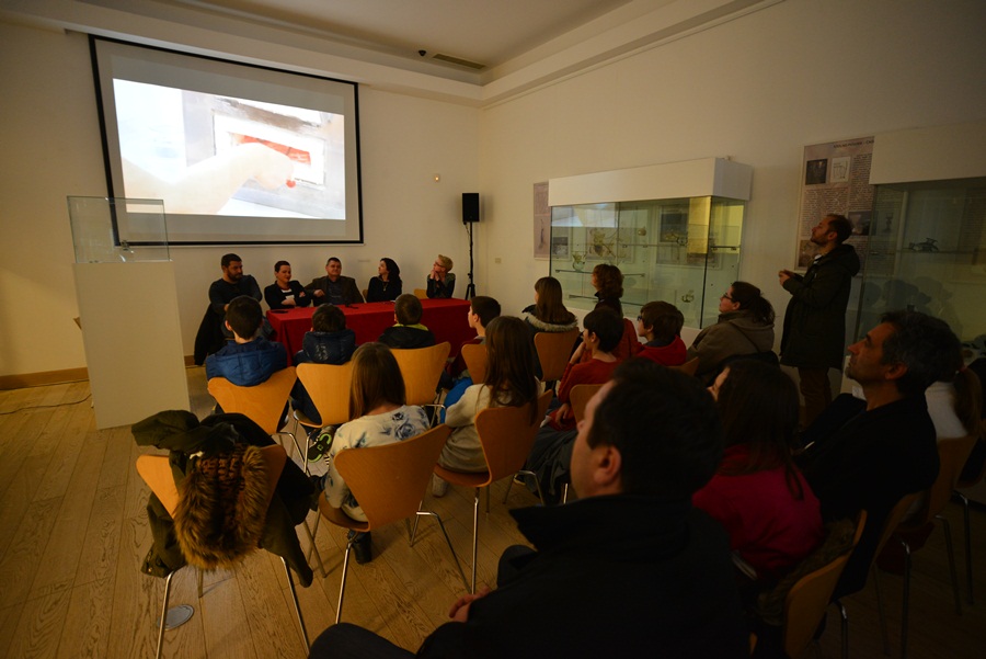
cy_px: 330
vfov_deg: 70.5
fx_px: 466
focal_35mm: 17
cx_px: 493
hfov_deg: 93.2
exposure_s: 1/20
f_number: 3.2
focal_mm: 17
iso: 1000
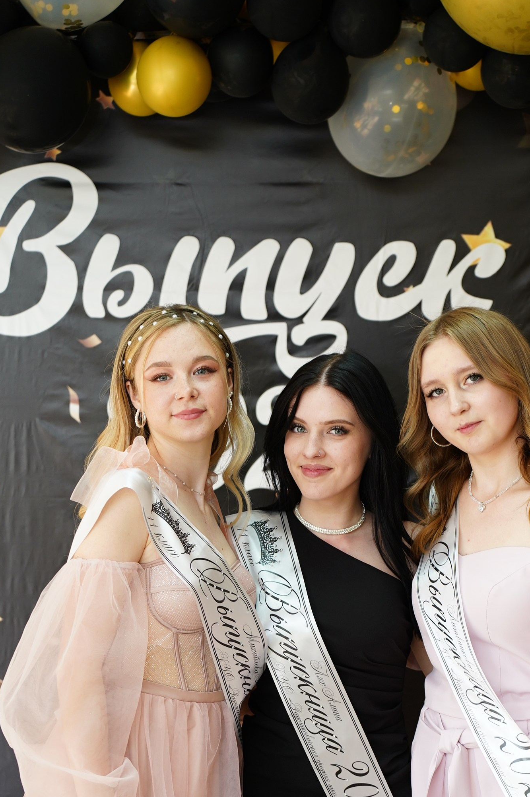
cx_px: 345
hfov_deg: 18.8
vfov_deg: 27.8
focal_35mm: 72
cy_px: 574
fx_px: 1593
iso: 320
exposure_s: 1/160
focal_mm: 48
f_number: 3.2
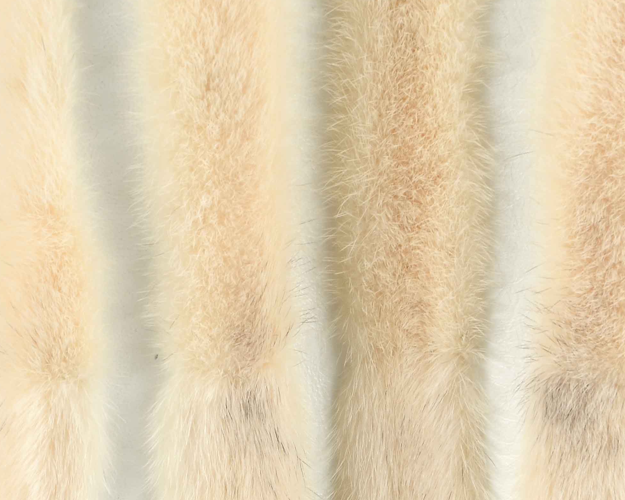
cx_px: 286
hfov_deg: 5.2
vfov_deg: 4.2
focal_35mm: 370
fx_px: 6847
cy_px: 434
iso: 160
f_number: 10
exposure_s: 1/60
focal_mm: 105
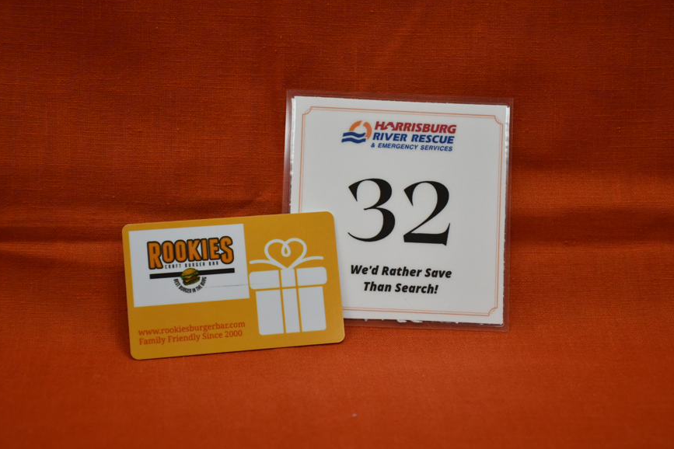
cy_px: 224
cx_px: 340
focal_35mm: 81
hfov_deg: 25.1
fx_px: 1516
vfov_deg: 16.9
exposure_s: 1/100
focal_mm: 52
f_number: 5
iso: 1000
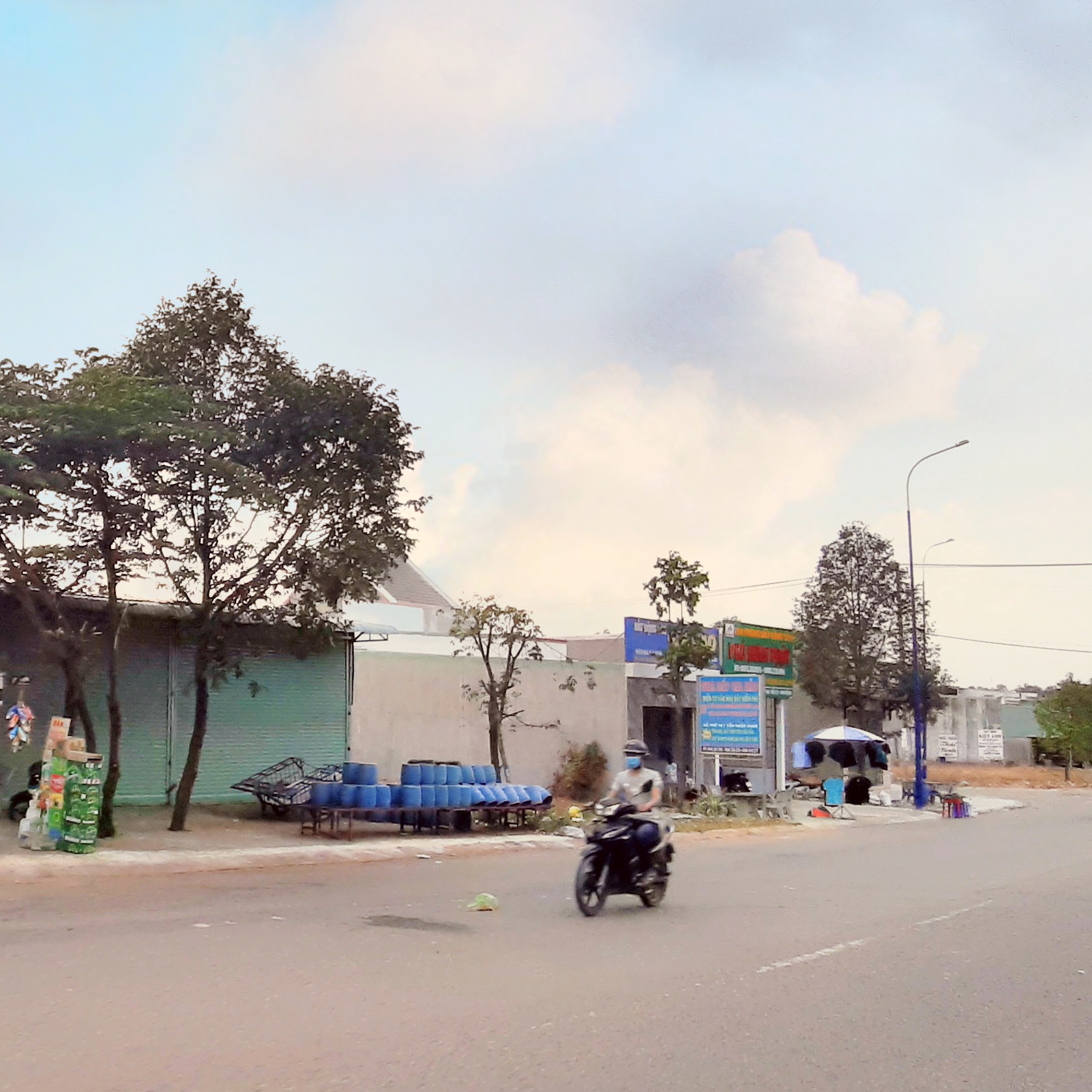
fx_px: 1106
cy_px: 560
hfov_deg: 48.6
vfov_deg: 52.5
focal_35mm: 31
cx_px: 175
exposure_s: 1/235
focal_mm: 1.87
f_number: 2.4
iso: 40
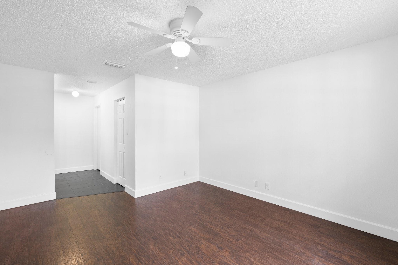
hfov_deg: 96.7
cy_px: 132
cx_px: 199
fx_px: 177
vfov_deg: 73.7
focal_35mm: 16
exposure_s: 1/20
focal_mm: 16
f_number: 8
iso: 500
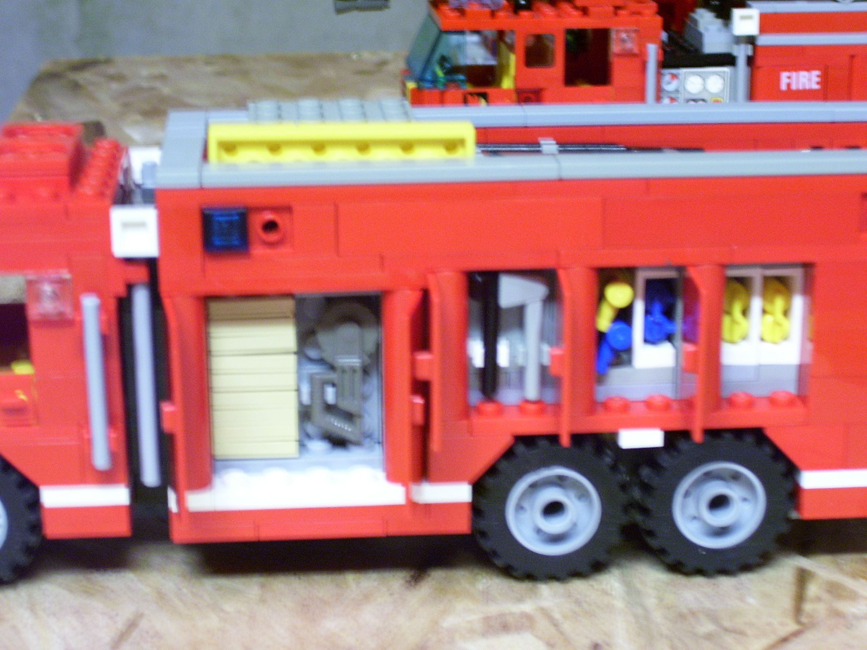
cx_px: 434
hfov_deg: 23.8
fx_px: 2054
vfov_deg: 18.0
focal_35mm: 82
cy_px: 325
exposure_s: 1/8
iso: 160
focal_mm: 13.5
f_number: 4.1
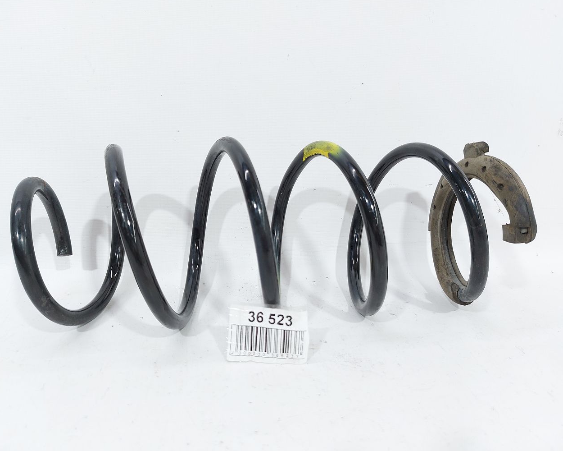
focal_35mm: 26
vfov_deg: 54.9
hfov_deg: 66.0
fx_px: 433
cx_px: 265
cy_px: 230
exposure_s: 1/50
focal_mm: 5.23
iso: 64
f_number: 1.8
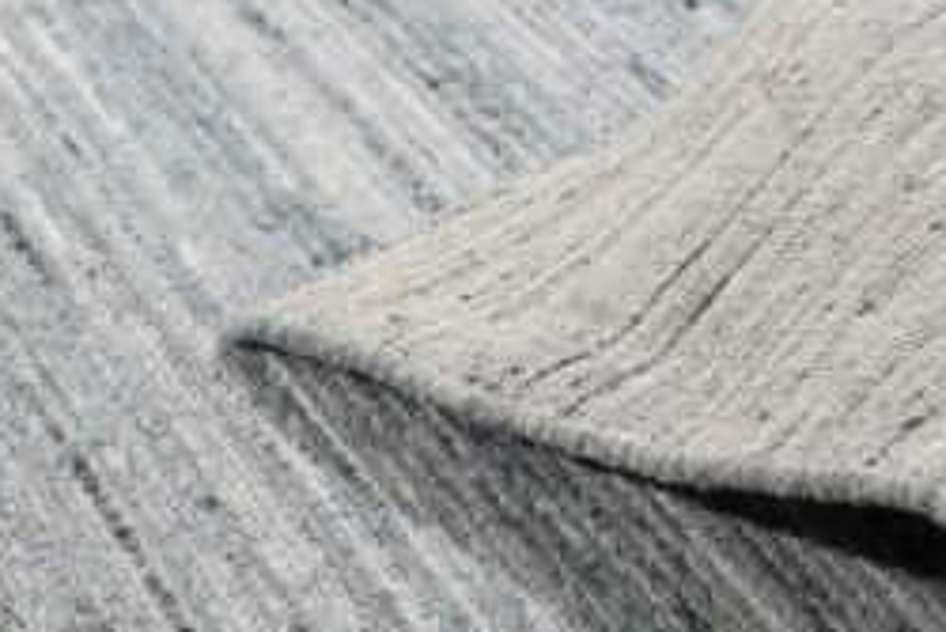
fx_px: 2840
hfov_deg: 18.9
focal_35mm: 108
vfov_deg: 12.7
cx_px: 484
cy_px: 386
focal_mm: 30
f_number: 5
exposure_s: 1/160
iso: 500
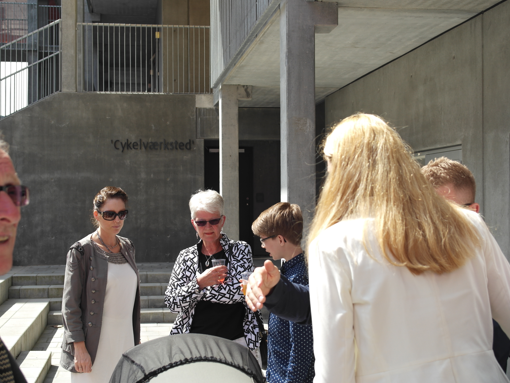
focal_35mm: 50
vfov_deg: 29.1
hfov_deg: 38.2
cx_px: 237
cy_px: 191
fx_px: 737
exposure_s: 1/200
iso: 100
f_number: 5.6
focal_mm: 30
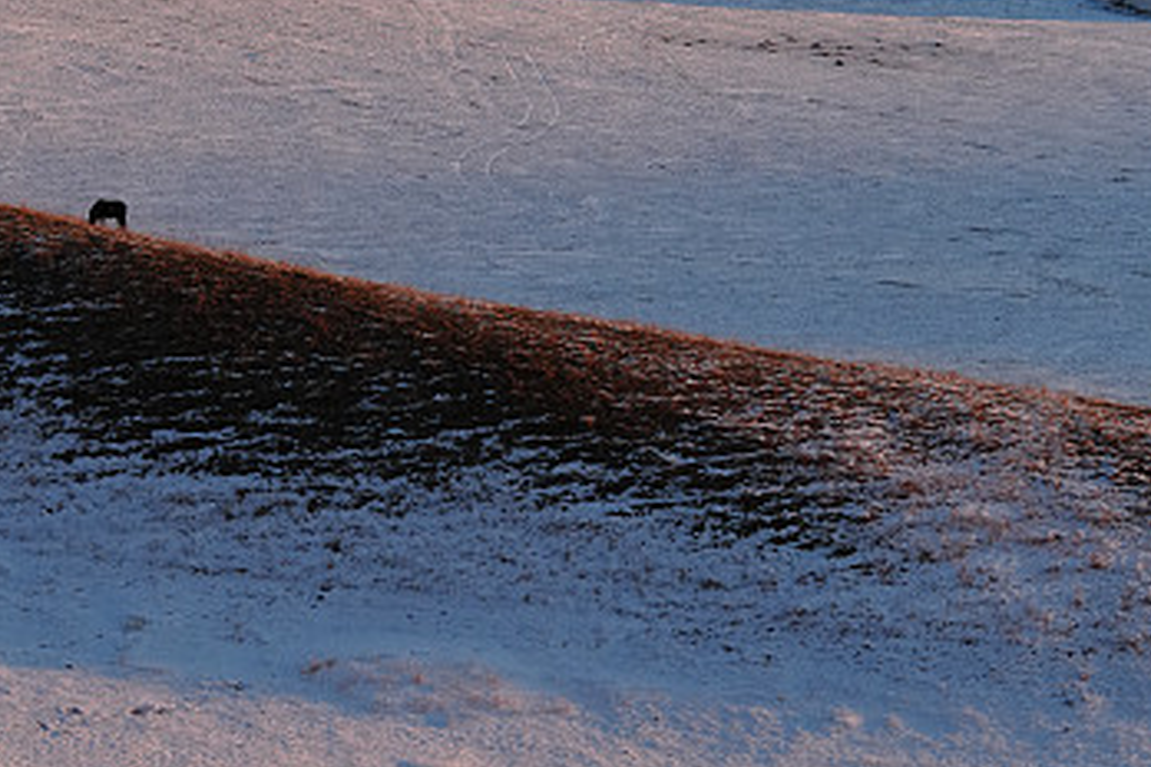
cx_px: 645
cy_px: -84
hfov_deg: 6.0
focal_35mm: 345
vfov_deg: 4.0
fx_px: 11030
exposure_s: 1/1000
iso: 1600
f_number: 9
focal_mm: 150
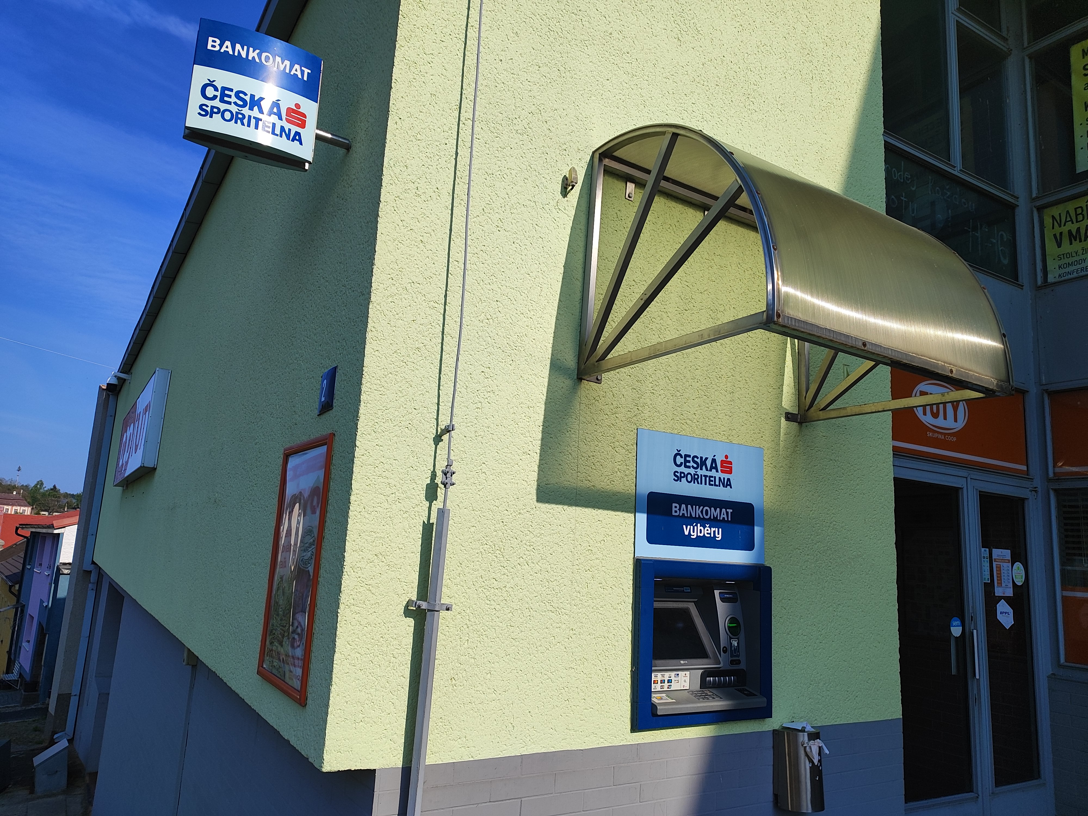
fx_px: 754
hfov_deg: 71.6
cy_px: 408
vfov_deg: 56.8
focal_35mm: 24
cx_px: 544
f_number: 1.89
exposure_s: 1/1156
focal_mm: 5.89
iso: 50
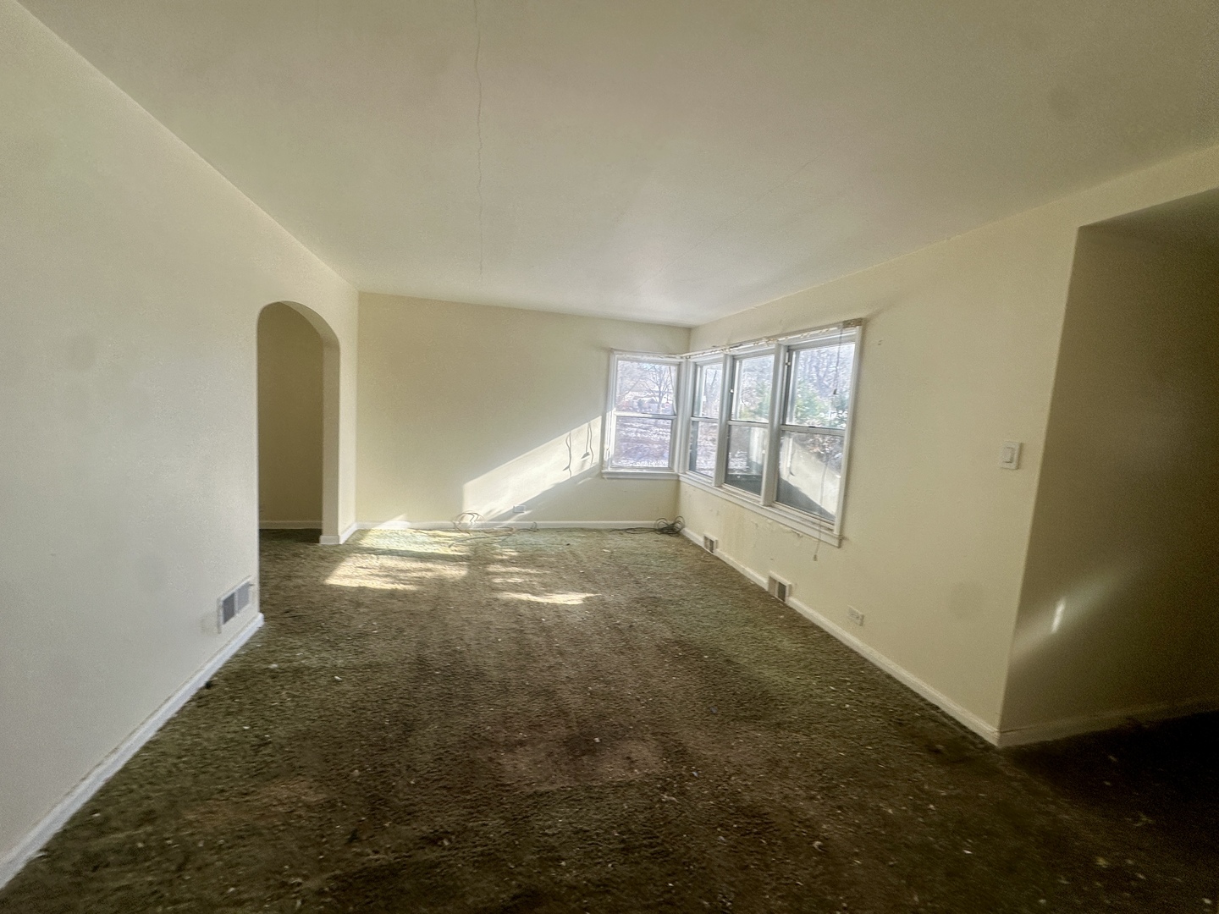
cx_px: 610
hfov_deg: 102.1
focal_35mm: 14
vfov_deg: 85.7
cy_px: 457
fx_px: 493
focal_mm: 2.22
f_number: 2.2
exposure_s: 1/169
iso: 40
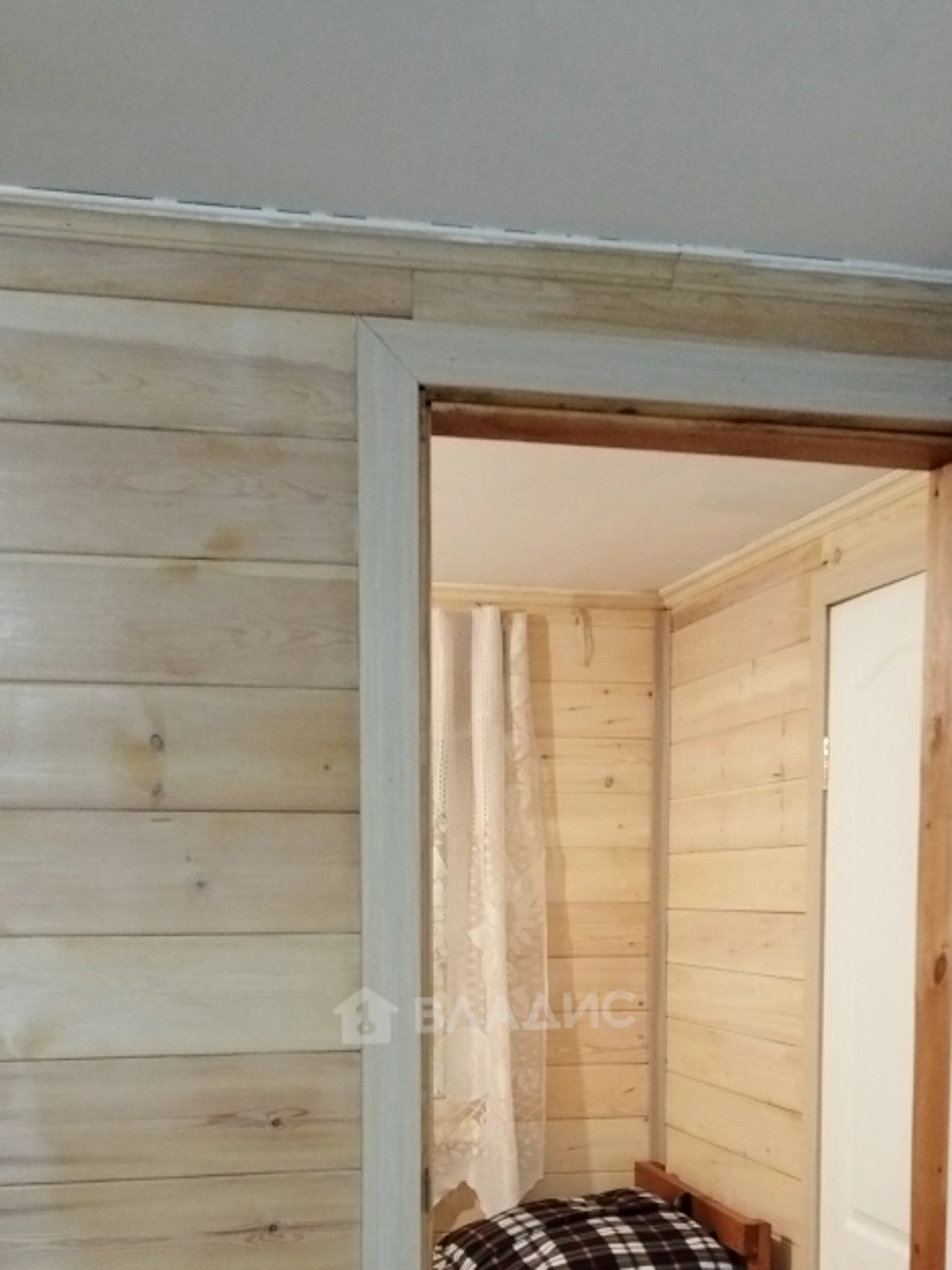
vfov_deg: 40.4
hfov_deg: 32.2
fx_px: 1650
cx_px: 486
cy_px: 1012
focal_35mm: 45
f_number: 1.9
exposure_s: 1/33.3
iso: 1250
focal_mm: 4.95
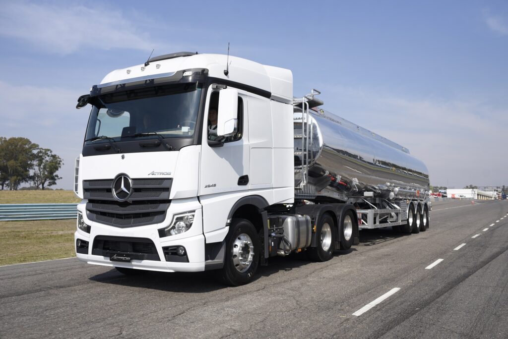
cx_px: 254
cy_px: 170
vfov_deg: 37.9
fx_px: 494
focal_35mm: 35
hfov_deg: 54.4
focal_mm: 35
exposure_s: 1/1000
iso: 100
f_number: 5
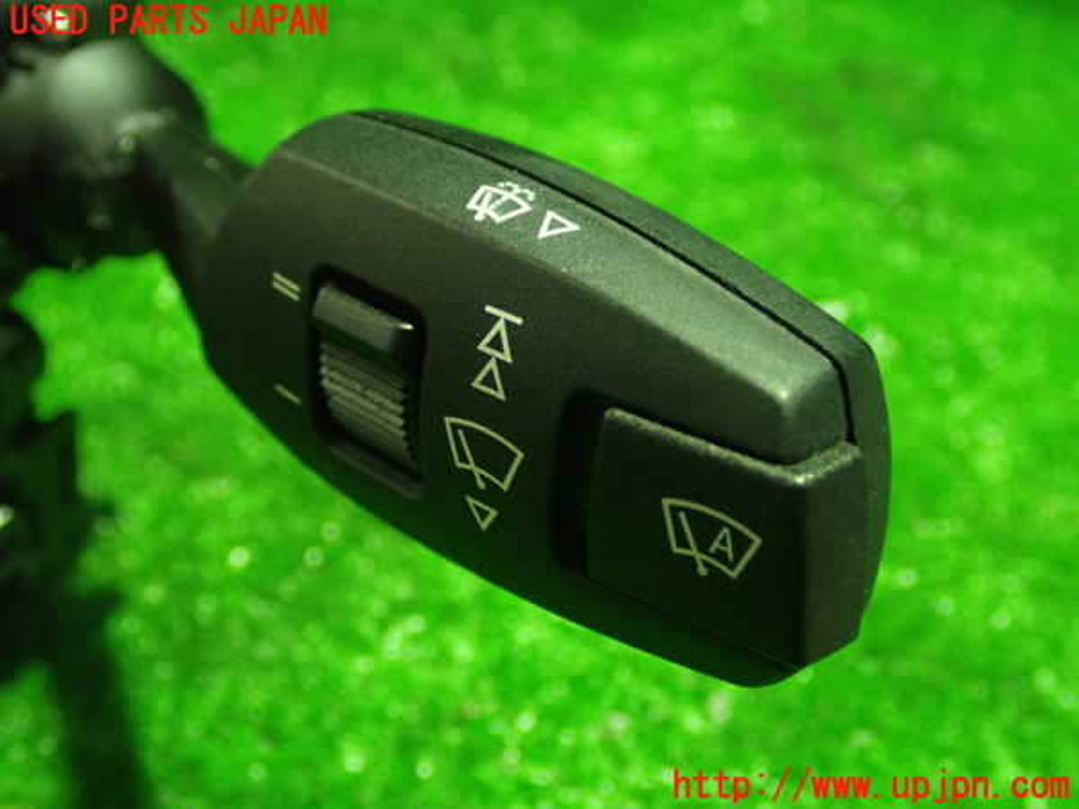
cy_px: 404
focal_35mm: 44
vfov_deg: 32.9
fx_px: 1372
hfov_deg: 42.9
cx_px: 540
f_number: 2.9
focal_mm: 7.84
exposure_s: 1/10
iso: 1250
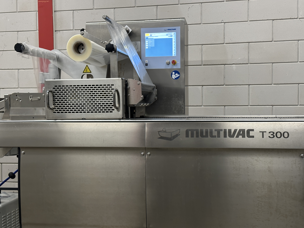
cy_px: 114
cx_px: 152
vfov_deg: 30.3
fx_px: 422
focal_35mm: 48
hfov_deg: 39.7
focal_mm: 6.86
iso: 200
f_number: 1.78
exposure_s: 1/33
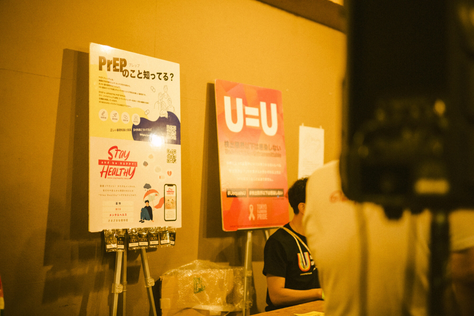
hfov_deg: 39.6
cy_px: 158
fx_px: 658
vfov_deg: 27.0
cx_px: 237
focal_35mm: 50
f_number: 1.6
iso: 2500
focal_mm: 50
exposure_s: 1/200
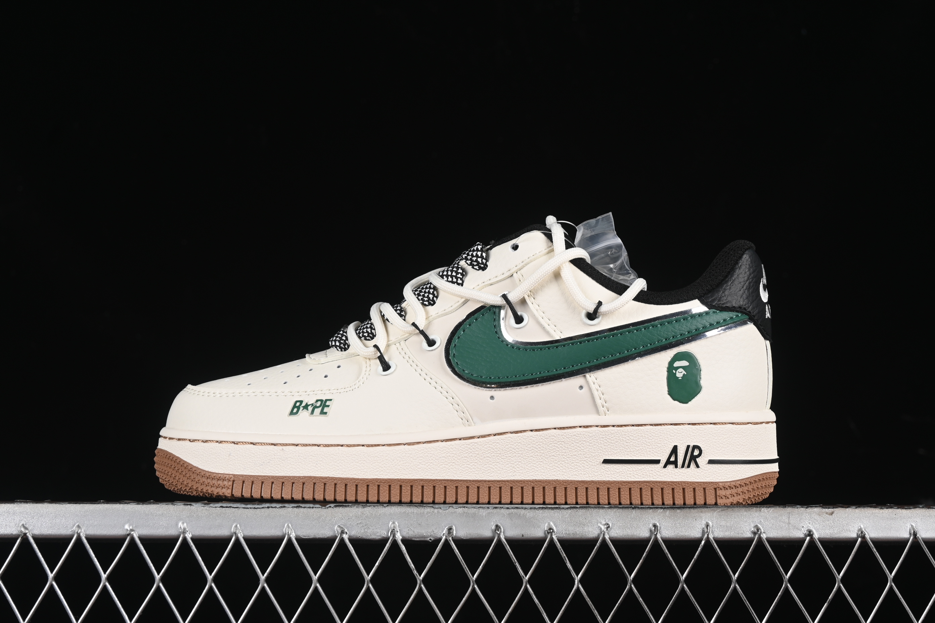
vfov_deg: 18.2
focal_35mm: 75
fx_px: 1948
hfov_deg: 27.0
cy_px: 312
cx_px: 468
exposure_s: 1/80
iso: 160
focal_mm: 50
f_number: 8
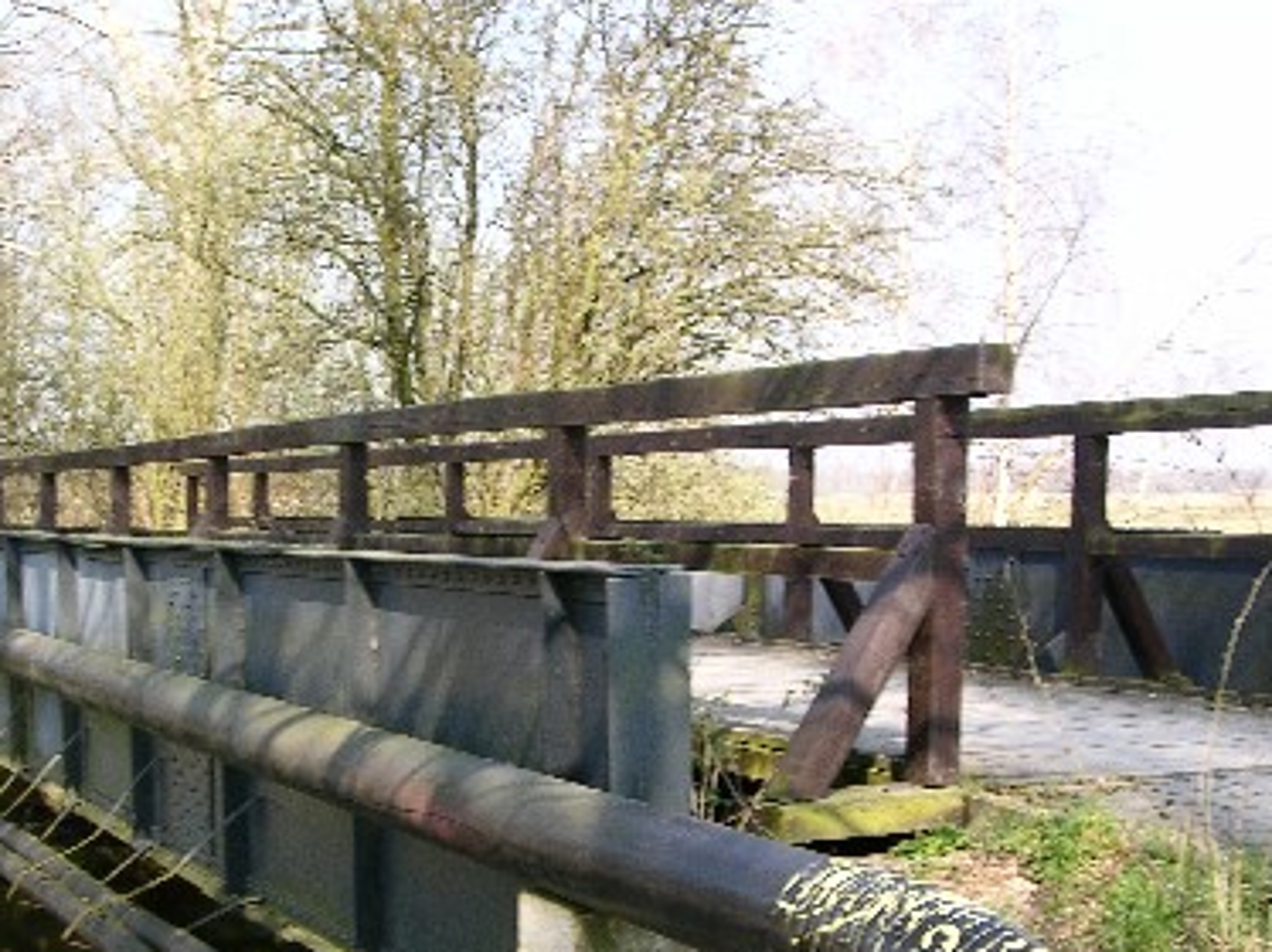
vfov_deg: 26.3
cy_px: 663
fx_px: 2020
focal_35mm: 55
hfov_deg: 34.8
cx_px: 481
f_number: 5.6
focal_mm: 8.9
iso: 50
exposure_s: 1/67
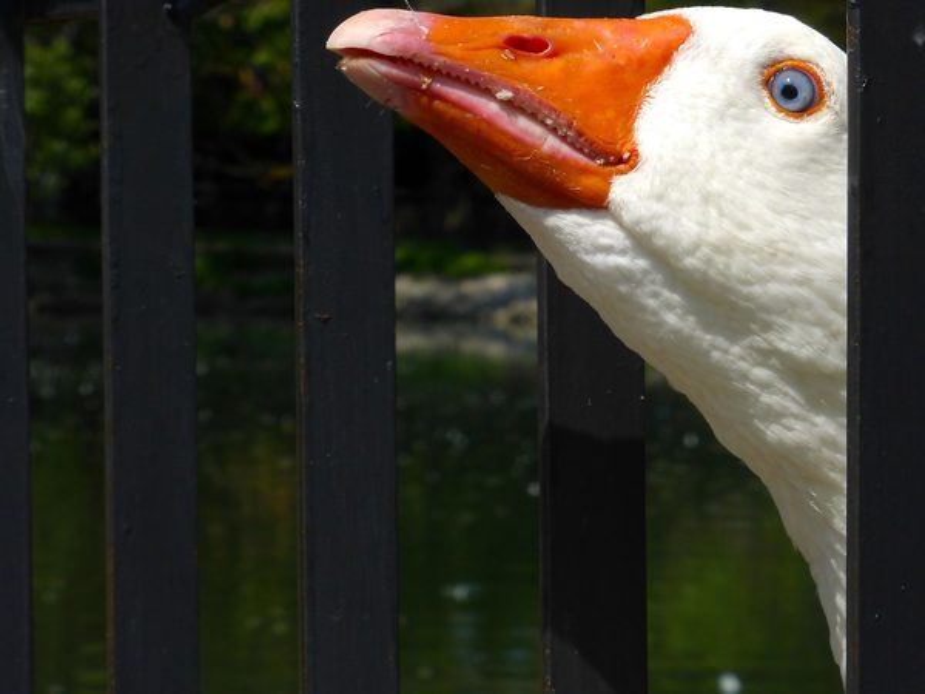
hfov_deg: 15.5
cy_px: 347
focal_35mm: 127
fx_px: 3394
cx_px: 462
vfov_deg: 11.7
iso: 100
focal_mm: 20.6
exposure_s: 1/1000
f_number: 5.3
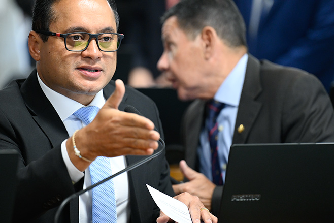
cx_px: 165
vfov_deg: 5.3
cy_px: 96
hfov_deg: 7.9
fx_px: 2422
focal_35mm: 261
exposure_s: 1/125
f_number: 2.8
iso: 2500
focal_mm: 200
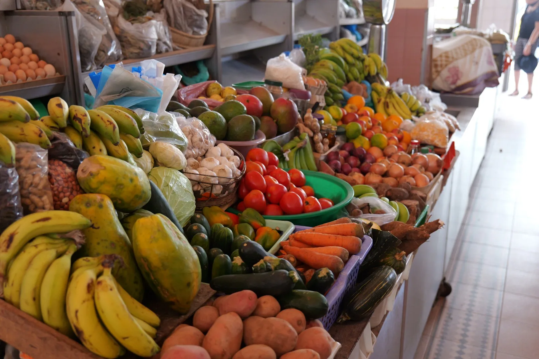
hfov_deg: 51.9
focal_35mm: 37
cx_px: 270
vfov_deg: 35.9
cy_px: 180
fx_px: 554
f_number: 4.6
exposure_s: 1/60
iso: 2500
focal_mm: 37
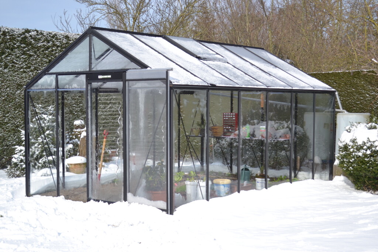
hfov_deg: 33.4
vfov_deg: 22.6
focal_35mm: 60
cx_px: 189
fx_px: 630
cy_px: 126
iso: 200
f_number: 5.6
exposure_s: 1/1000
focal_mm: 40
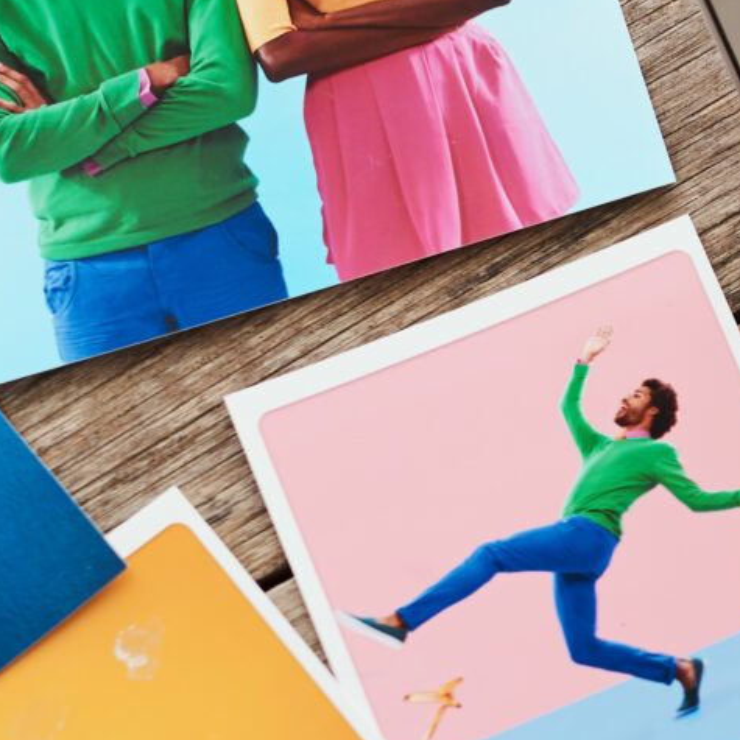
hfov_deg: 7.4
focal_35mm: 229
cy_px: 392
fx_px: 5539
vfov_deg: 7.6
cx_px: 1461
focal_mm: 50
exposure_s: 1/250
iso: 80
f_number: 2.2
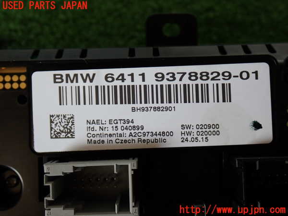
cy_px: 108
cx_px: 144
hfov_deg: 40.4
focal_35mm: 47
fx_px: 391
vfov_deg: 30.9
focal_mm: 8.4
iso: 200
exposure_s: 1/60
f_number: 3.1
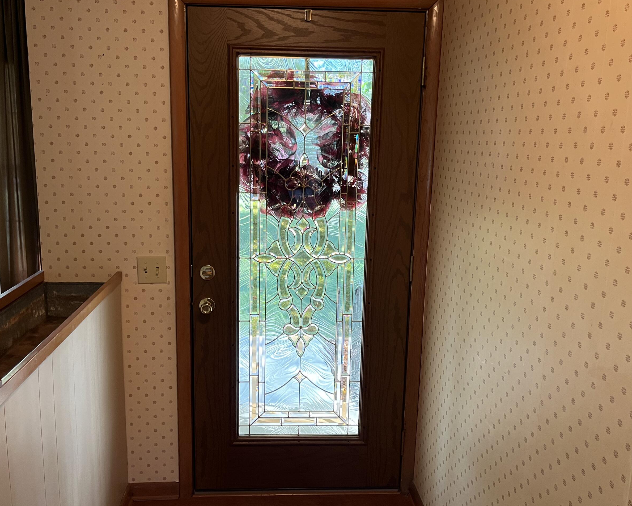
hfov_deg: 55.6
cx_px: 298
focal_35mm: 32
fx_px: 599
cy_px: 245
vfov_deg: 45.8
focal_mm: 5.1
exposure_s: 1/60
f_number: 1.6
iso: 125
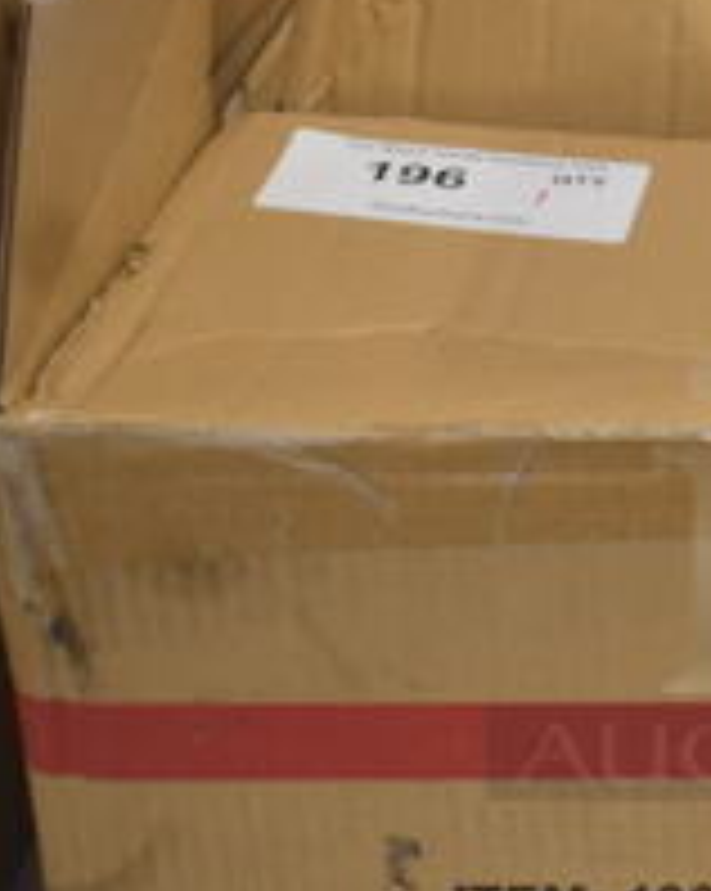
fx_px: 2977
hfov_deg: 13.0
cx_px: 990
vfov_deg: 17.0
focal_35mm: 113
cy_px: 562
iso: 1250
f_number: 4
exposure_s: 1/125
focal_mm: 26
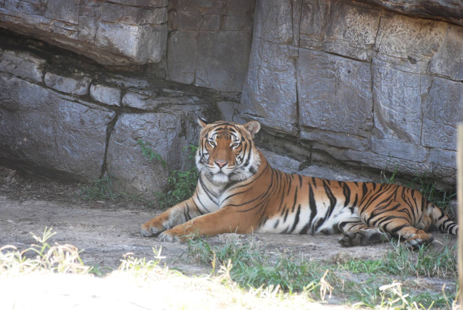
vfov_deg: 4.2
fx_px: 4249
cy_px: 155
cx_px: 232
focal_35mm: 330
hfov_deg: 6.2
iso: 400
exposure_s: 1/160
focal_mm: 220
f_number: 5.3
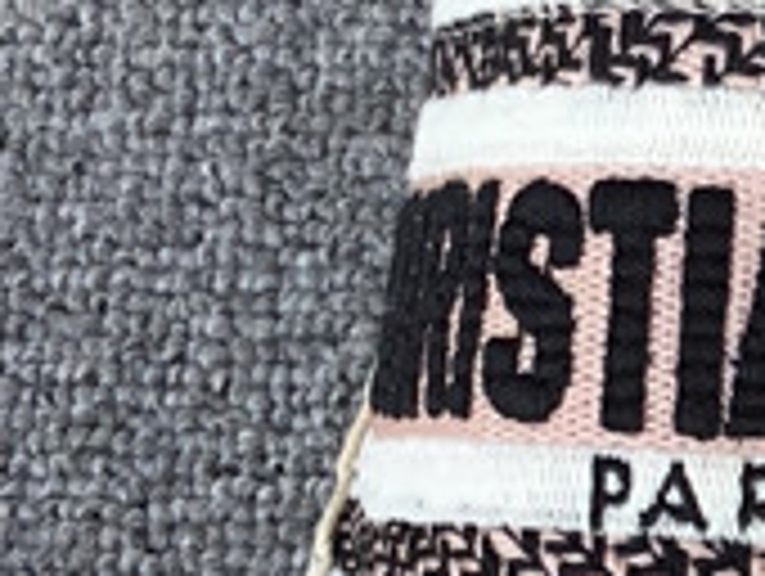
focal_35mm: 164
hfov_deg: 11.3
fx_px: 3629
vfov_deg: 9.0
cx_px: 1332
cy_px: 506
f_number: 2.4
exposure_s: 1/100
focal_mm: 3.3
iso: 25
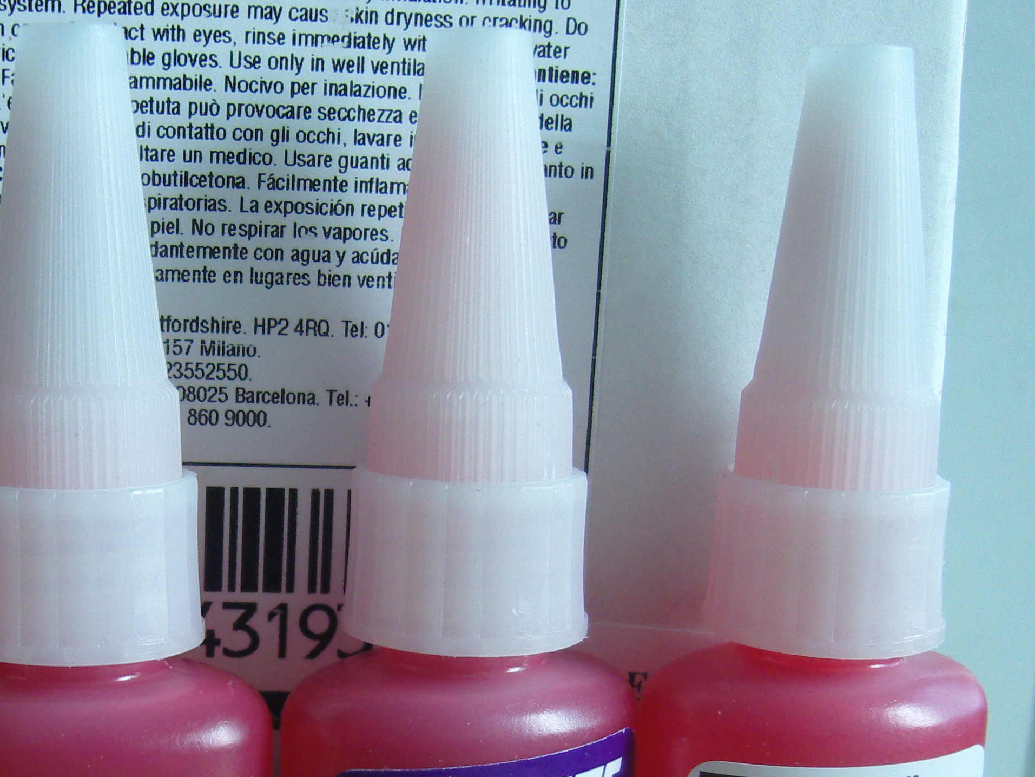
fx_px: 1734
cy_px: 648
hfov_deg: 32.7
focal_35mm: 58
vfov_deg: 24.7
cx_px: 282
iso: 160
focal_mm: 7.3
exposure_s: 1/40
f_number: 2.8
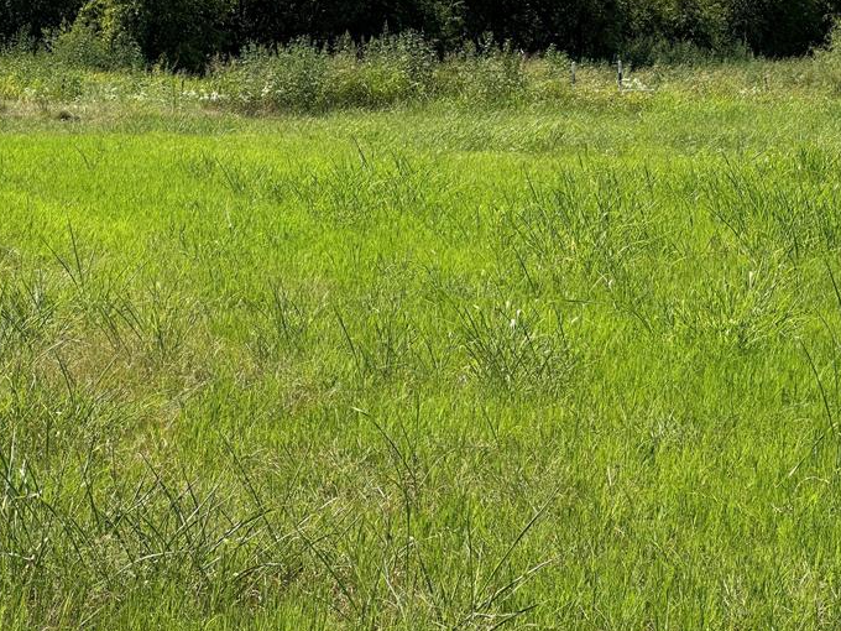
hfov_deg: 17.0
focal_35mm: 116
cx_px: 456
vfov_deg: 12.8
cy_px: 250
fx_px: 2818
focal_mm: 9
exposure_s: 1/630
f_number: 2.8
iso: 32
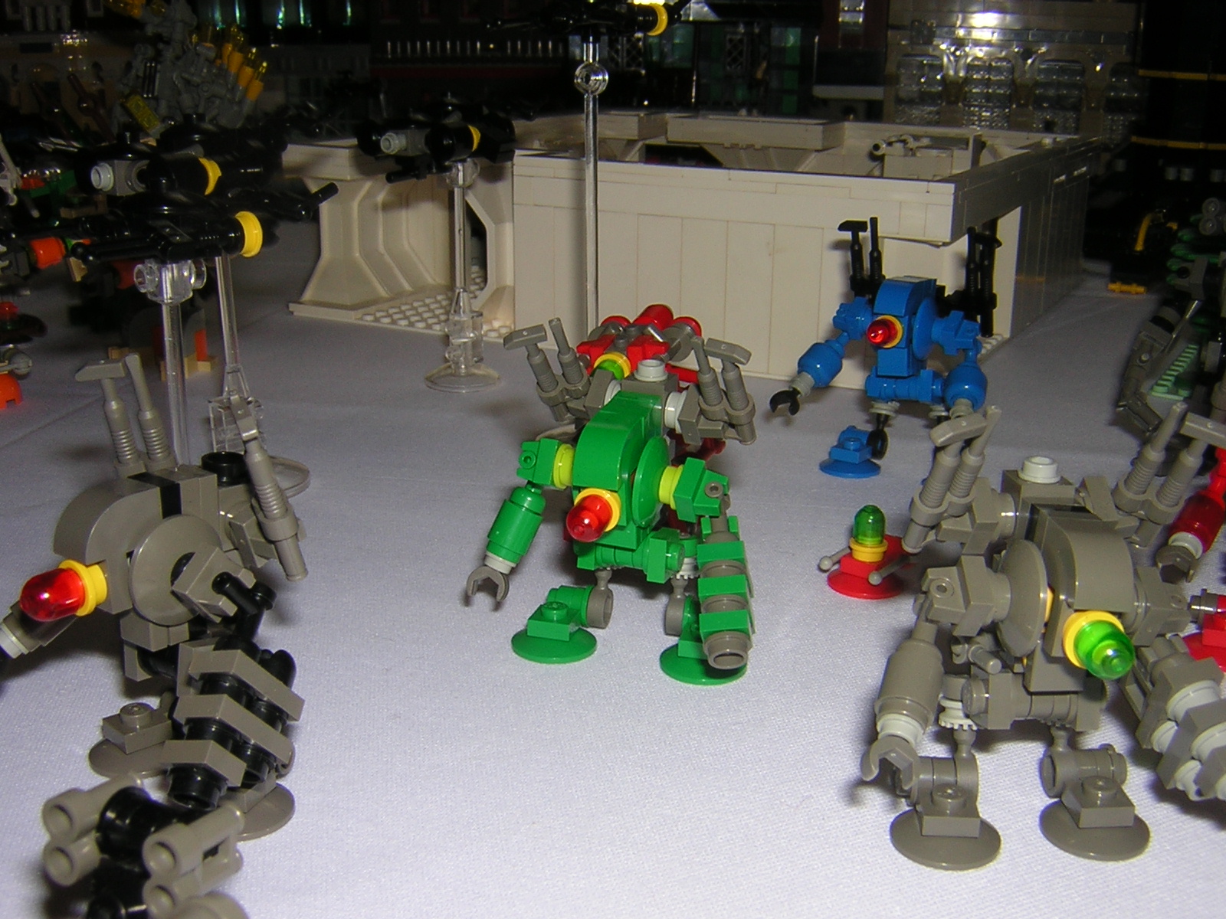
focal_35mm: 36
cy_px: 460
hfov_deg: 51.4
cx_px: 613
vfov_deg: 39.7
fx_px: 1275
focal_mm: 4.7
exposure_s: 1/60.1
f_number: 5.2
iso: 100
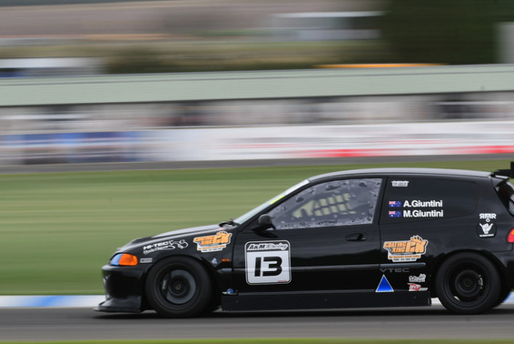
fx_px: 6057
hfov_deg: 4.9
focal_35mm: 424
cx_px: 293
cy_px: 102
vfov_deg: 3.2
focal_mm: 200
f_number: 16
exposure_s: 1/40
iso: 100
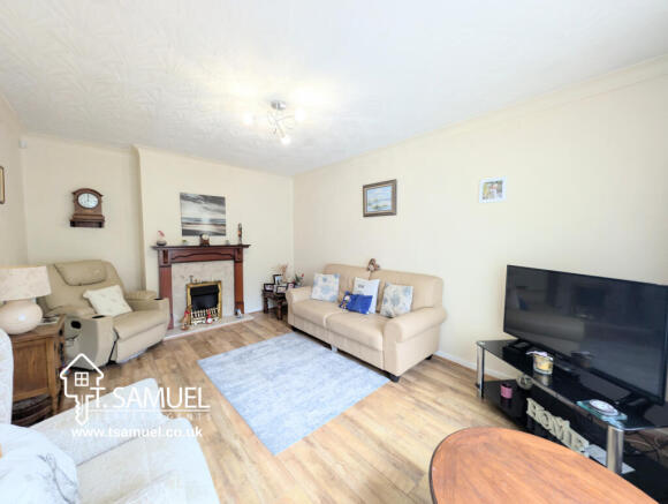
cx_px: 334
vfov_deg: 94.7
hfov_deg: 110.4
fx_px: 232
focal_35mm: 12
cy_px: 252
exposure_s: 1/16.7
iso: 51
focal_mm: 2.23
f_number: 1.95
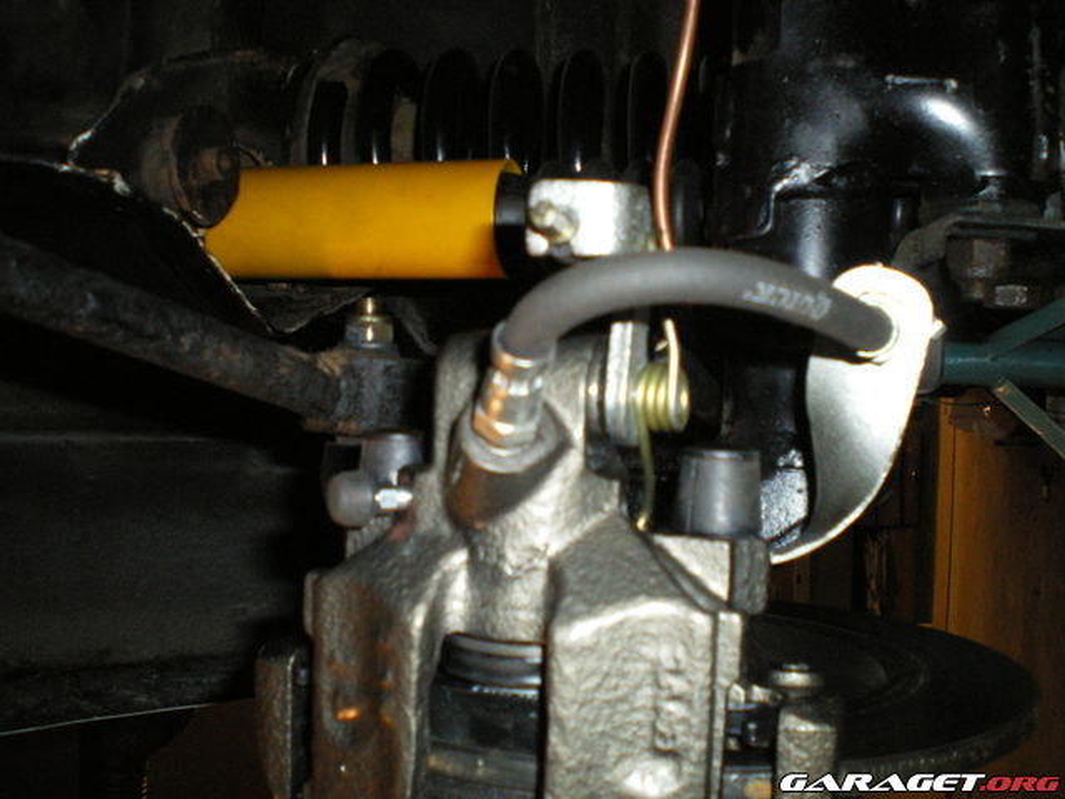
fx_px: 1169
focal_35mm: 38
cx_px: 532
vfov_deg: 37.7
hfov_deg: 49.0
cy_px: 400
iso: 400
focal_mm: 6.3
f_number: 3.1
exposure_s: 1/50
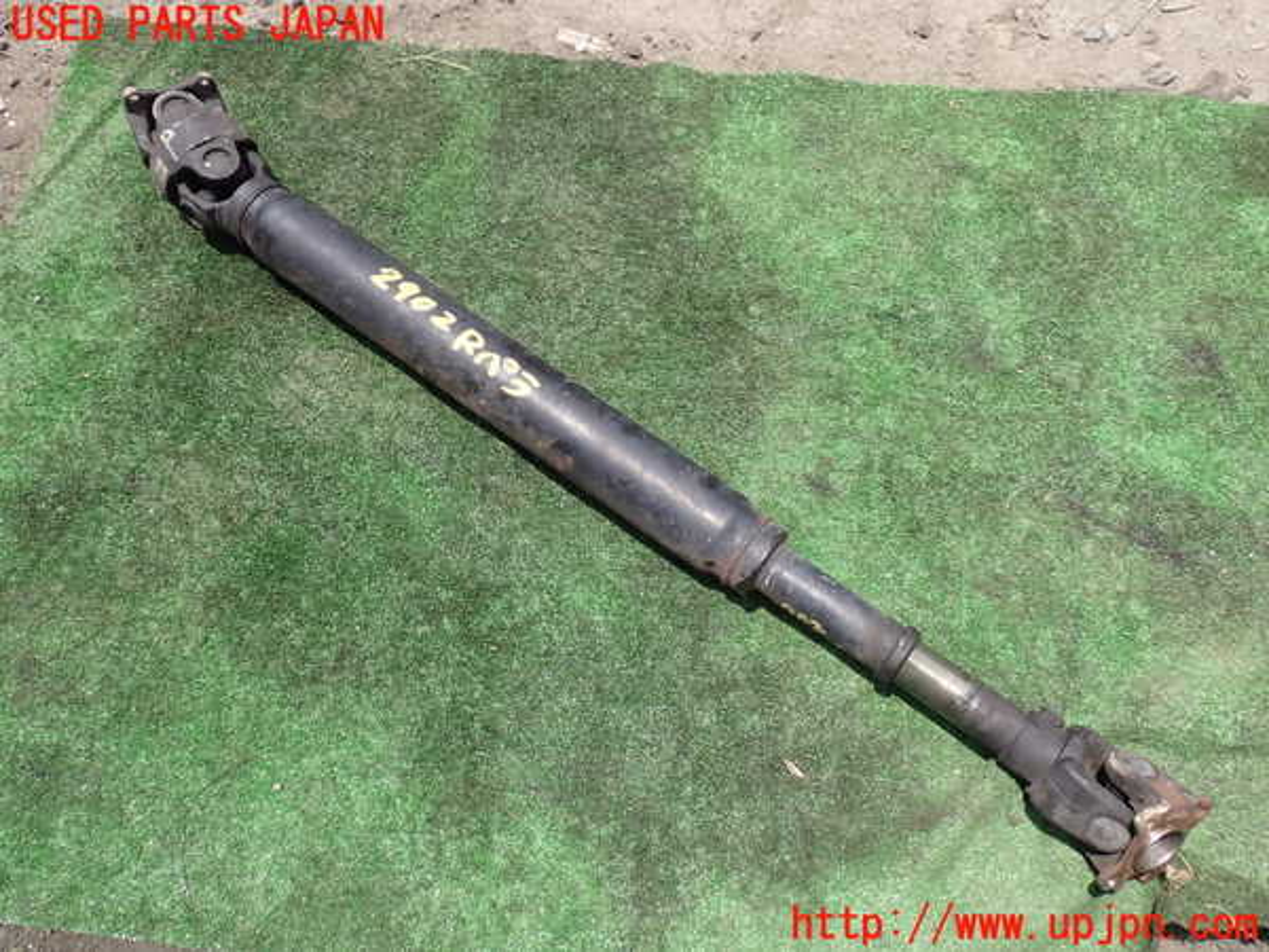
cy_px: 476
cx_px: 634
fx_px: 1100
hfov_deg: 60.0
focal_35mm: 30
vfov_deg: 46.8
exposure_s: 1/800
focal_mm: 5.4
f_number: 3.2
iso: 100
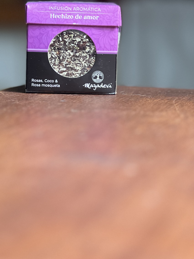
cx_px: 63
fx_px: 1024
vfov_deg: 14.3
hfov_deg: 10.8
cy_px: 39
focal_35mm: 137
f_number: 2.8
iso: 400
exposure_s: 1/40
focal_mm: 9
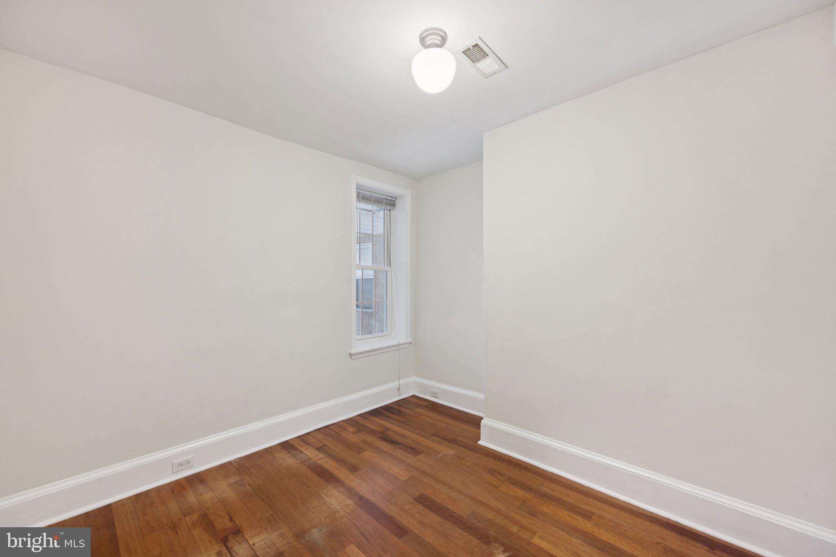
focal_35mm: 14
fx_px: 325
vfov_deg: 81.2
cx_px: 418
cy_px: 278
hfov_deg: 104.3
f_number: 7.1
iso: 400
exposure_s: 1/8
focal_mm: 14
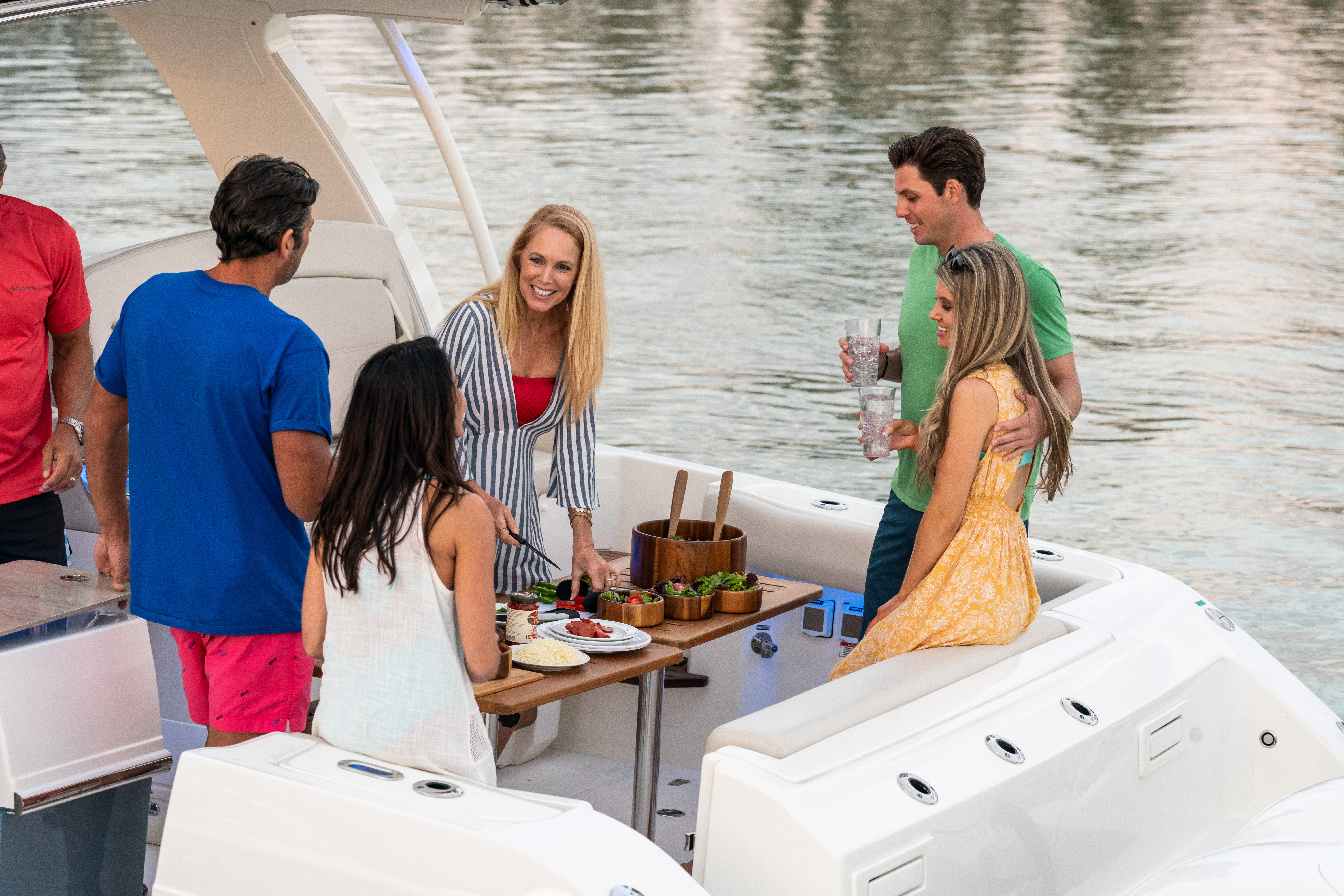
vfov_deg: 12.8
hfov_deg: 19.1
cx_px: 657
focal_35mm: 107
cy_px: 464
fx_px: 3995
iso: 800
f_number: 5.6
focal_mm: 100
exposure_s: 1/125
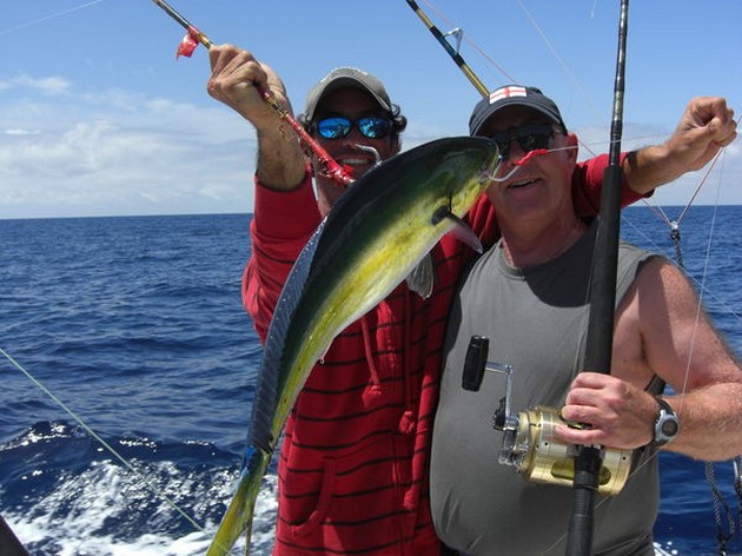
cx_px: 371
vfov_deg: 37.7
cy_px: 278
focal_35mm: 38
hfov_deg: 49.0
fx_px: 814
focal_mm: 7.9
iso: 80
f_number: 8
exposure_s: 1/200
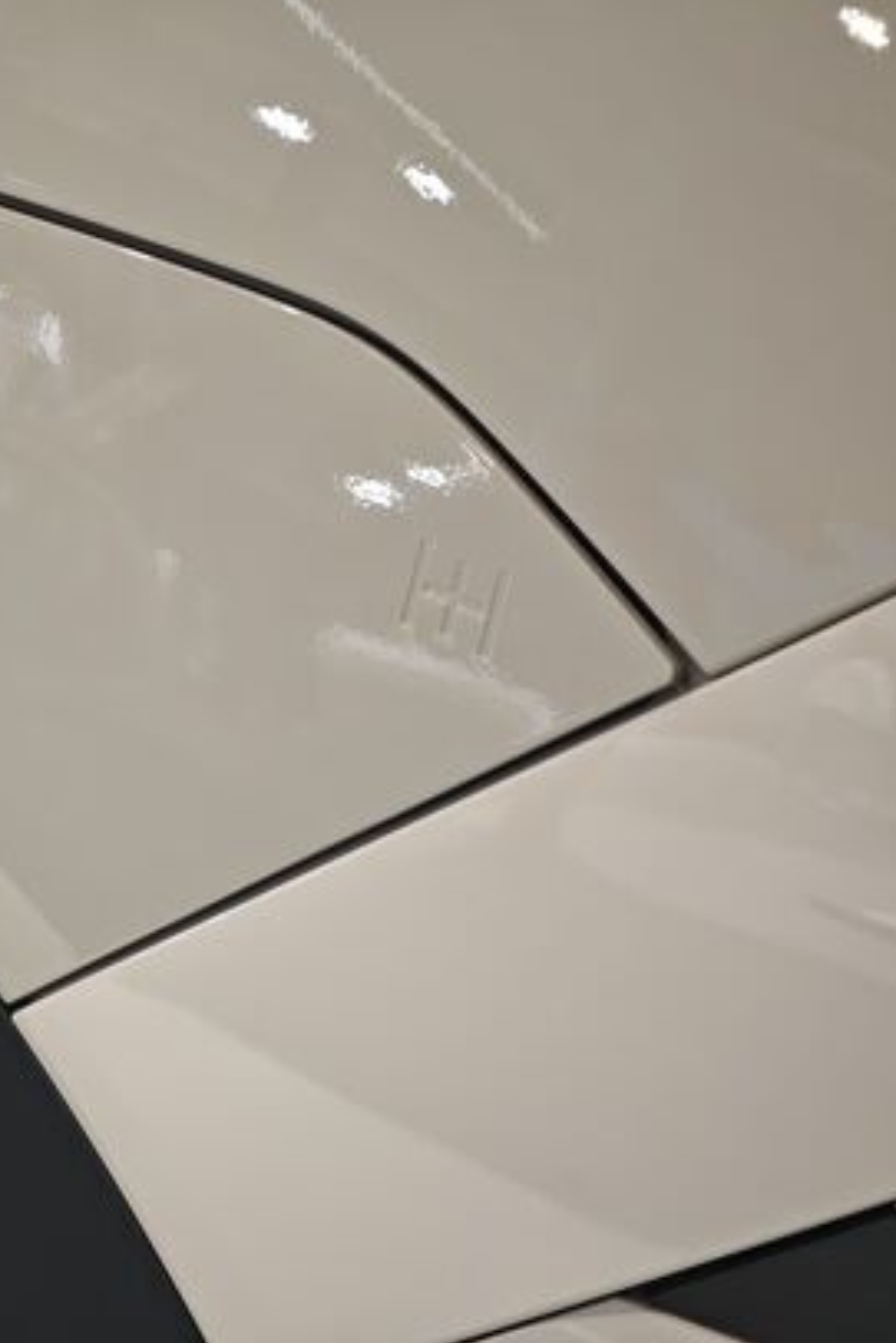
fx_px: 3655
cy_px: 672
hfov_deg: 13.9
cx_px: 126
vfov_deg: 20.8
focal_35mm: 98
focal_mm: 11.5
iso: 500
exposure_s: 1/100
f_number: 1.8
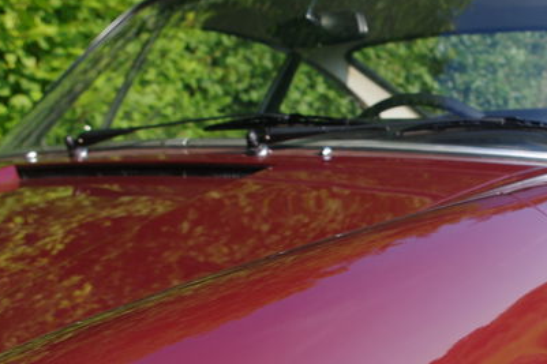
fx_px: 1048
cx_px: 438
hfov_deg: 28.6
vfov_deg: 19.7
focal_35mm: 69
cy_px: 222
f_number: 5.6
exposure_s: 1/800
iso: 400
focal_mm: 24.38
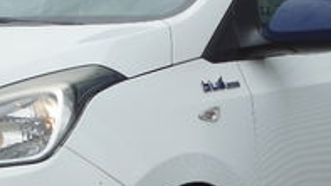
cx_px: 59
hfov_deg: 15.3
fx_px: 1220
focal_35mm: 139
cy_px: 176
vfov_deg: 8.7
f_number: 3.5
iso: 125
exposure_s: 1/1250
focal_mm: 6
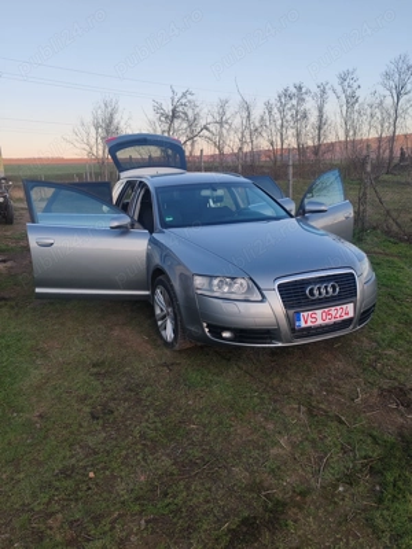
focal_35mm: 27
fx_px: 428
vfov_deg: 65.3
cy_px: 274
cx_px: 206
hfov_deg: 51.4
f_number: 1.9
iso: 50
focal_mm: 6.12
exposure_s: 1/100
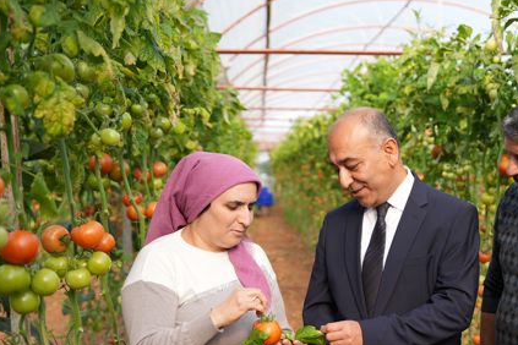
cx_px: 377
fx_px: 849
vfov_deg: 22.8
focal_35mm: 59
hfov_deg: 33.4
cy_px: 259
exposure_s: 1/320
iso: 80
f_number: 2.8
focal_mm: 39
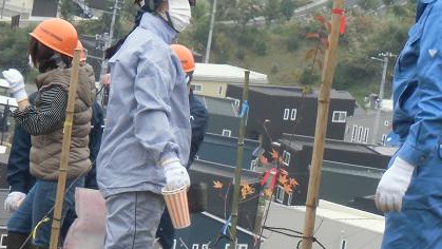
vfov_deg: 4.7
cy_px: 96
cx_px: 247
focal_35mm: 256
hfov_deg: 8.4
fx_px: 3001
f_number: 5.5
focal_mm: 21.79
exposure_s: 1/100
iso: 100
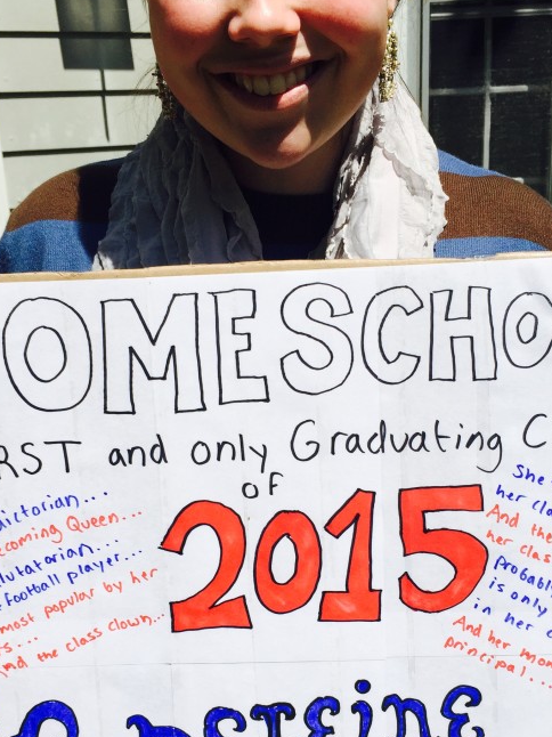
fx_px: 979
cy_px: 469
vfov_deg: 40.9
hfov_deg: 31.5
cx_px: 295
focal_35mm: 46
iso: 32
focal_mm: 4.15
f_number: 2.2
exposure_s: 1/3049
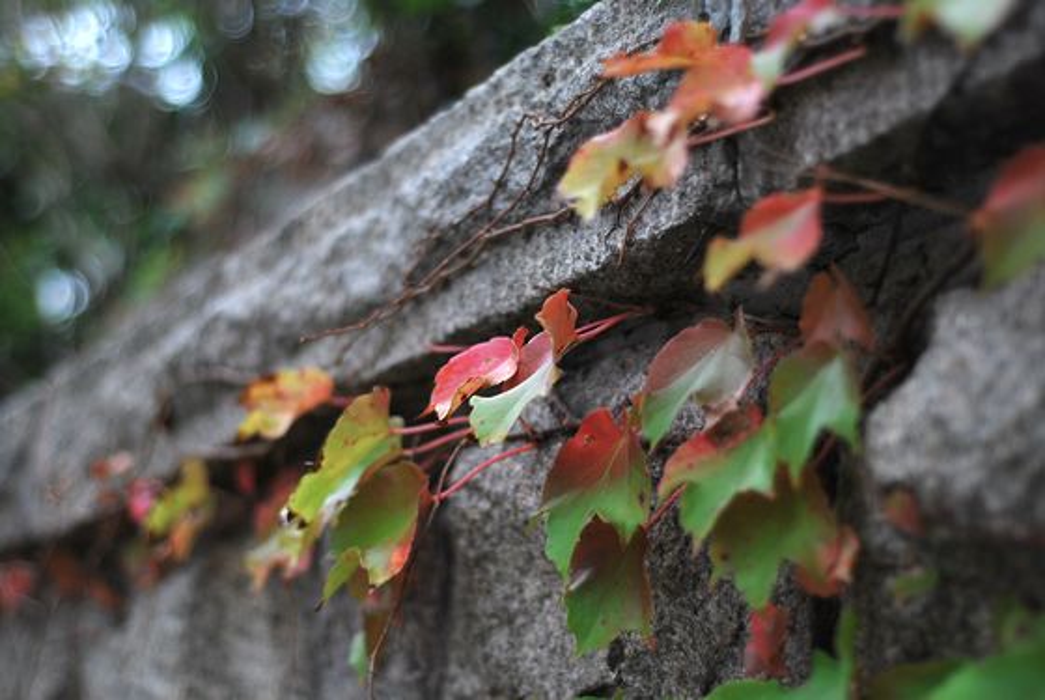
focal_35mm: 75
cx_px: 522
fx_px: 2180
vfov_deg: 18.2
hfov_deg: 27.0
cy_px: 350
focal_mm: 50
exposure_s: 1/1600
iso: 200
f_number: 2
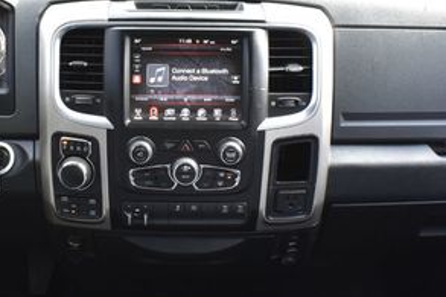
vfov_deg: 23.0
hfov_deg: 33.8
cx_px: 167
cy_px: 128
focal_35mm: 59
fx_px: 731
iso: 400
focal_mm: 18
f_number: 6.3
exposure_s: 1/20
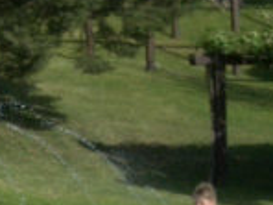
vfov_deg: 9.8
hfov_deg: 12.6
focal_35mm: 151
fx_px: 1191
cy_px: 179
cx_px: -100
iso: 50
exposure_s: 1/800
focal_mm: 5.8
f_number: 4.3
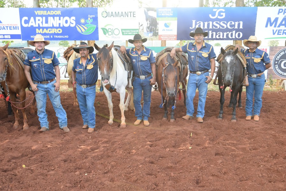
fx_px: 262
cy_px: 96
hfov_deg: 57.2
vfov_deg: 40.0
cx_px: 143
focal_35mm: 33
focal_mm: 22
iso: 800
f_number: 6.3
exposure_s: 1/160
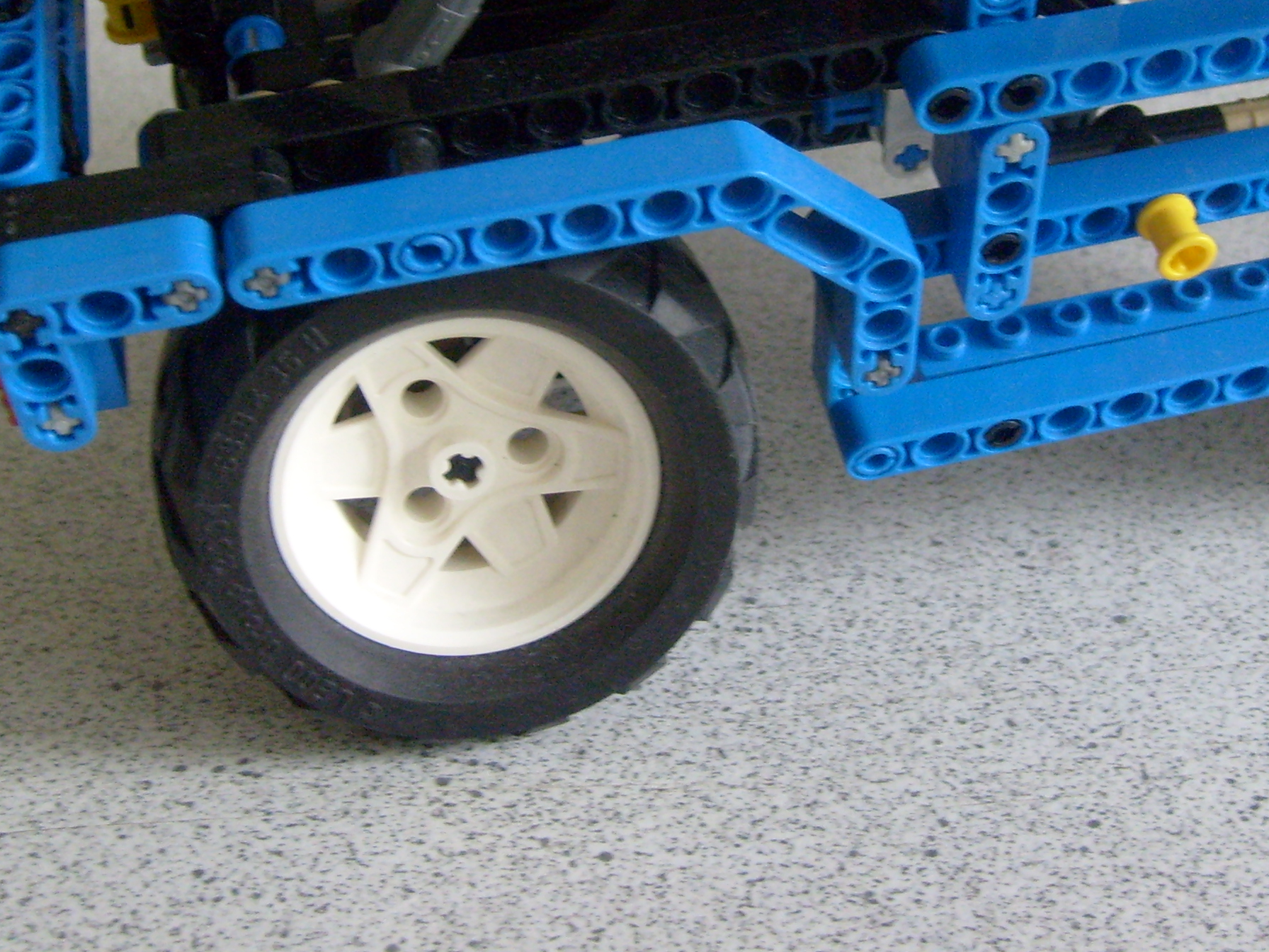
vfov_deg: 26.4
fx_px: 2016
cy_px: 295
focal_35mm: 55
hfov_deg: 34.9
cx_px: 681
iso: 160
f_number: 2.8
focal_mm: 5.8
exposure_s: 1/45
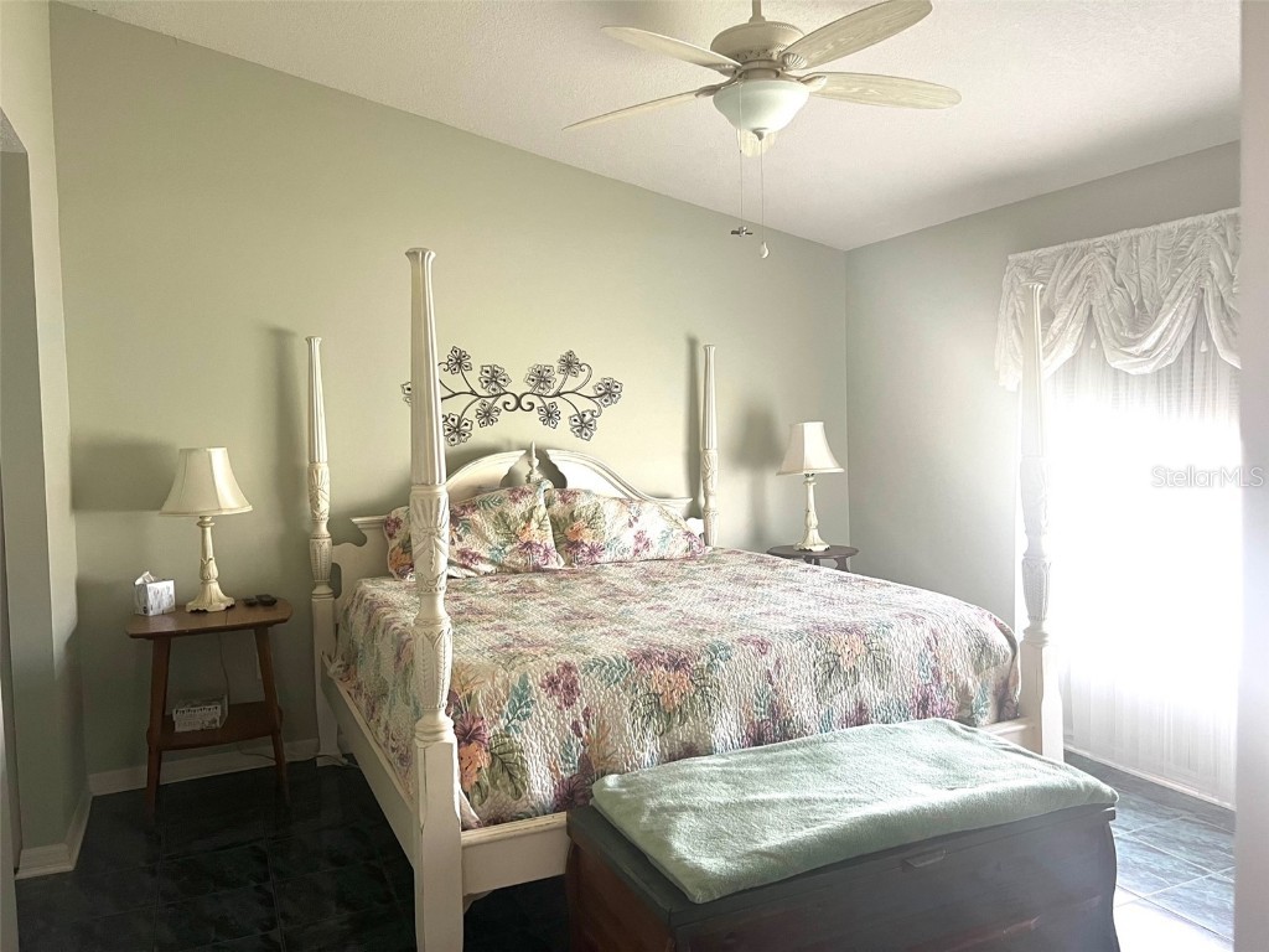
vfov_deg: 53.1
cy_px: 476
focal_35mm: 26
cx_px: 634
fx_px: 953
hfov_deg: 67.3
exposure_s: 1/60
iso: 200
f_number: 1.5
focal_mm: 5.7
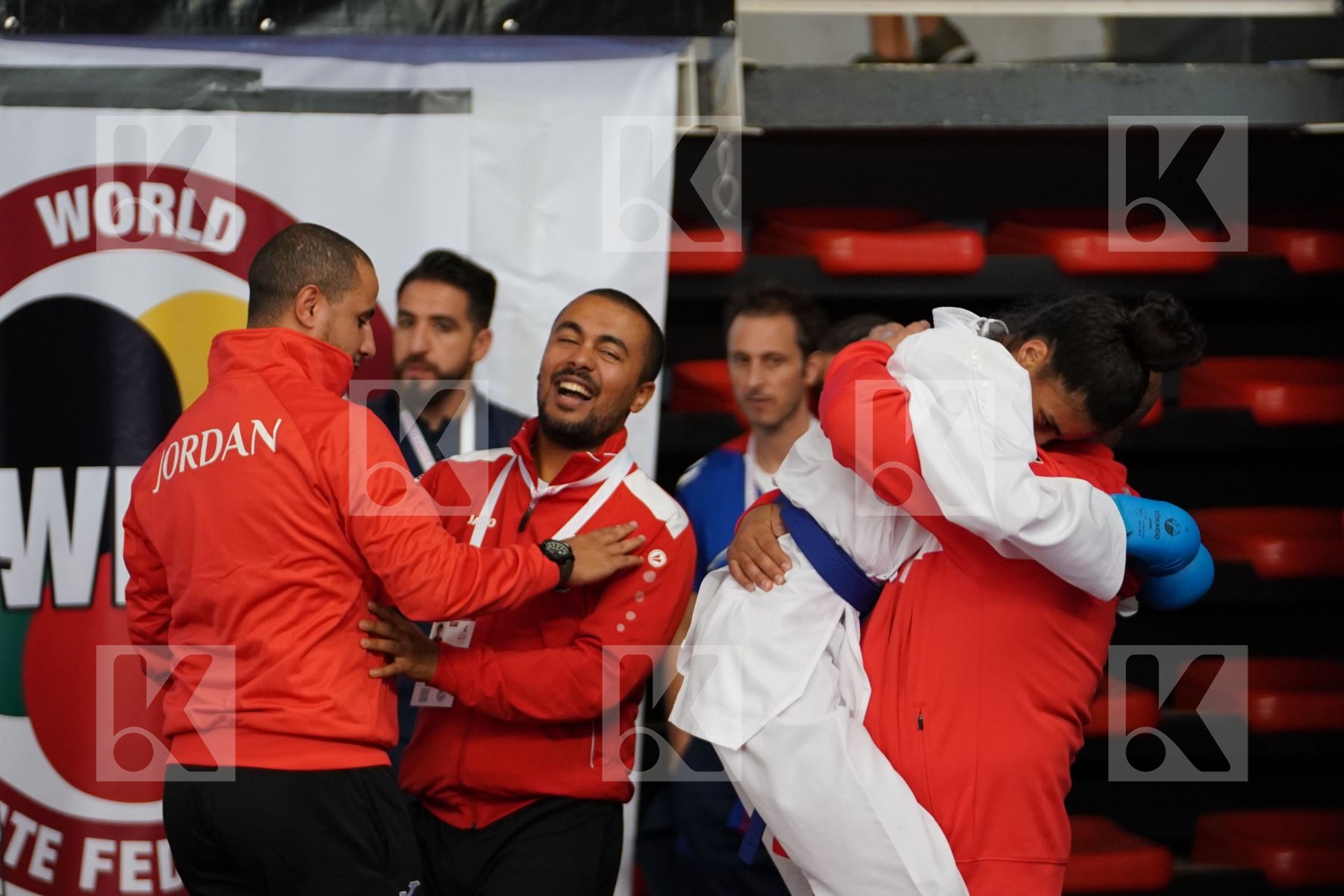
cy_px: 448
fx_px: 8735
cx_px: 672
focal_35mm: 234
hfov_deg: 8.8
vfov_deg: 5.9
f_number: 2.8
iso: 2000
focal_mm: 156
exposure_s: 1/800
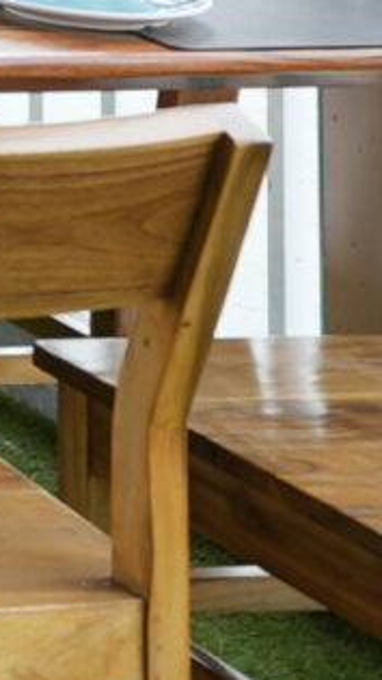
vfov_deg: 12.7
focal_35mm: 145
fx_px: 2613
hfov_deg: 5.7
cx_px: -1586
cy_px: -730
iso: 160
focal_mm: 17
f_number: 4.5
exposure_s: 1/60
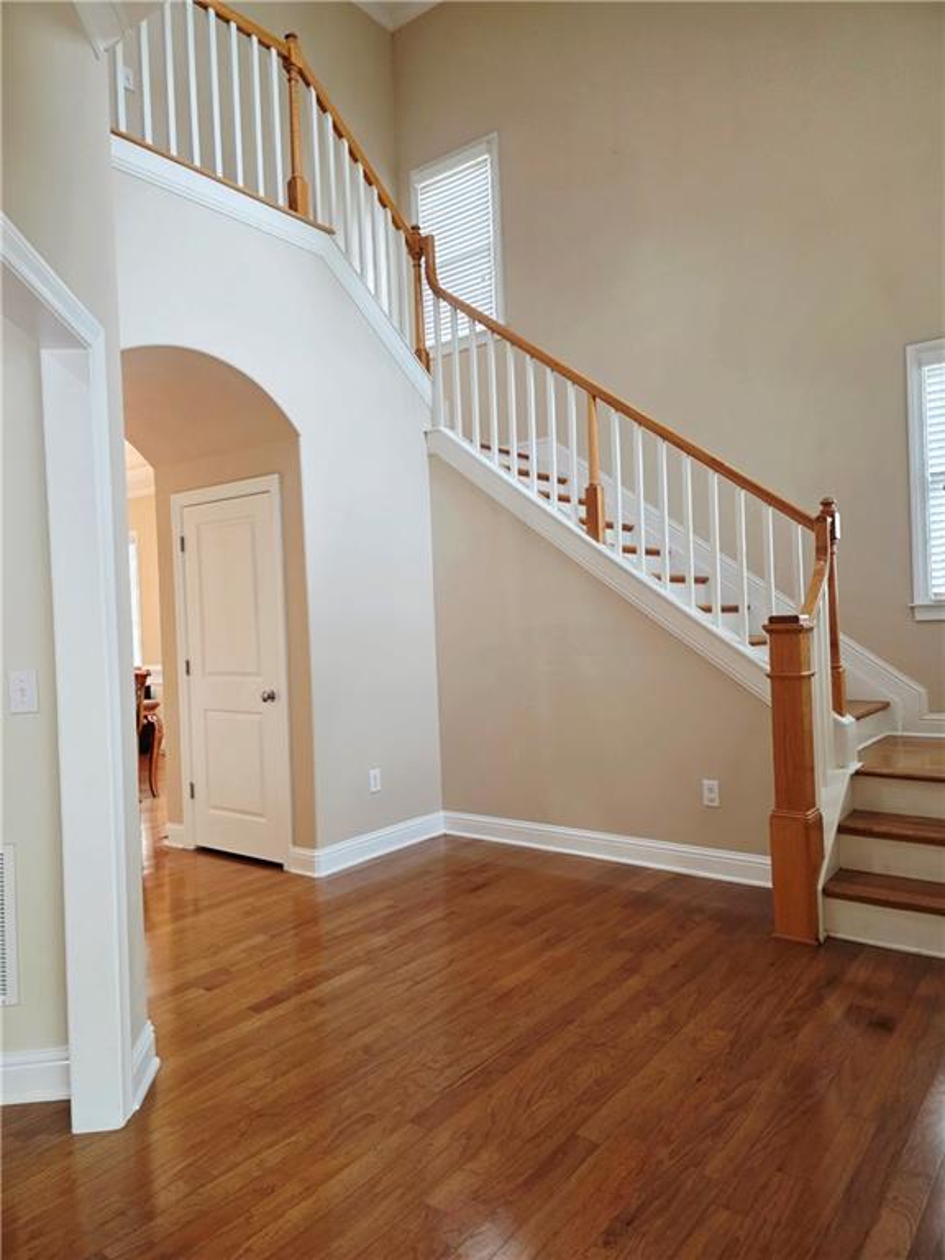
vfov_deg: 73.9
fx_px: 837
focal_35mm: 23
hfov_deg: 58.9
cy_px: 630
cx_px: 472
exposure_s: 1/120
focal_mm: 6.3
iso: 400
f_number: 1.7
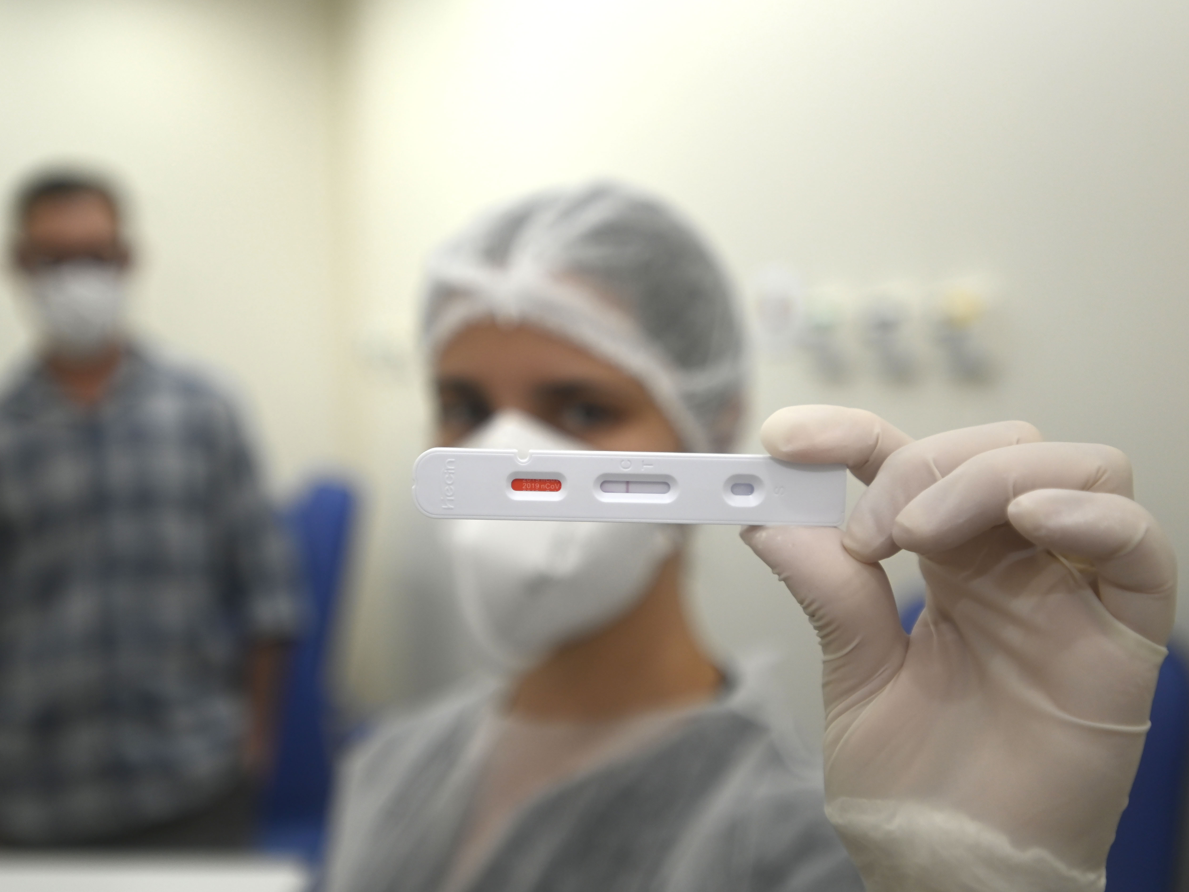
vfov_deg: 38.7
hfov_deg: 50.1
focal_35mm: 37
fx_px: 1271
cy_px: 443
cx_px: 580
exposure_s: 1/200
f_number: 2.8
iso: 800
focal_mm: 32
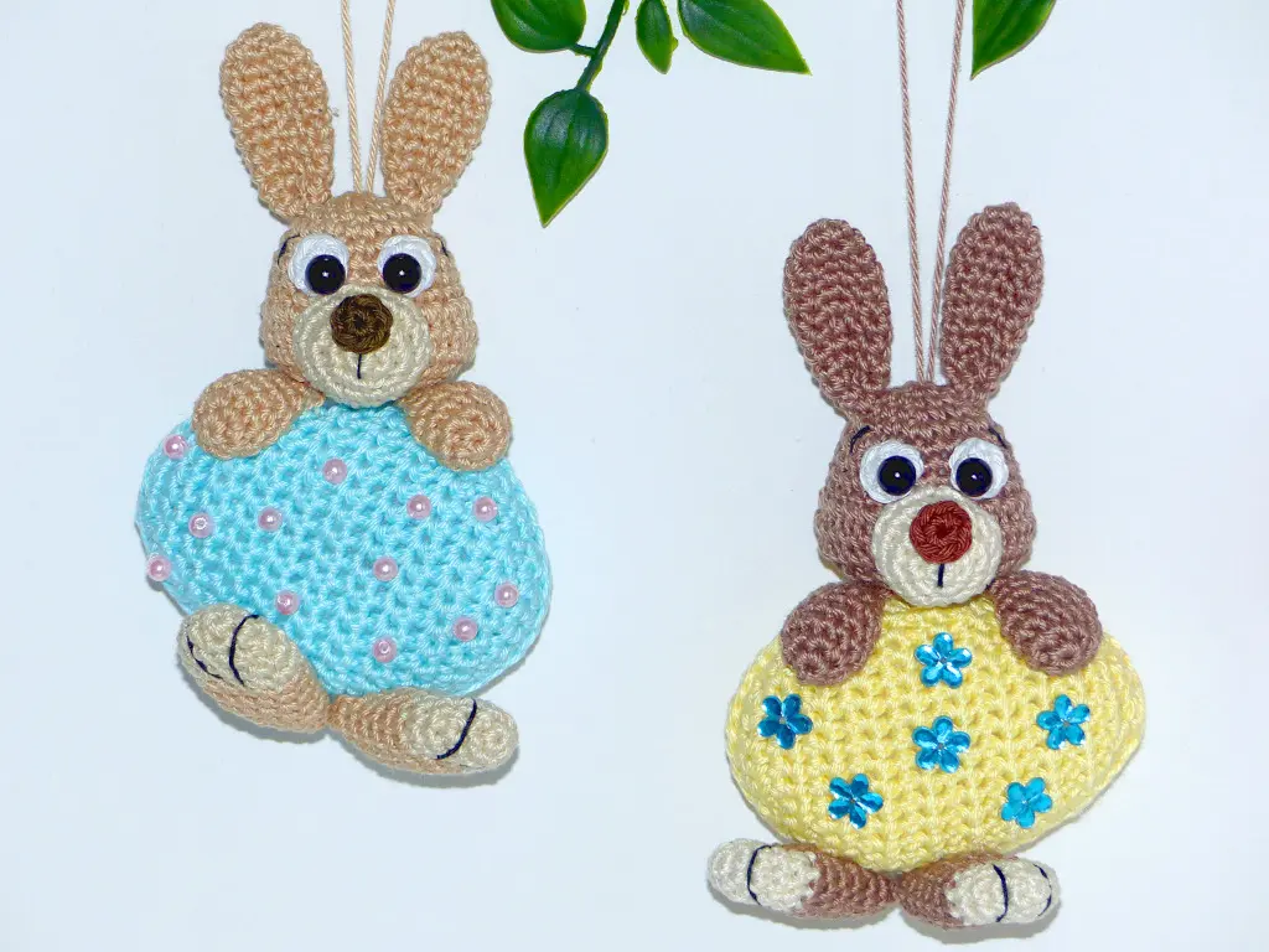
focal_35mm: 131
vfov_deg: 11.3
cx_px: 634
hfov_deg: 15.1
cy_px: 476
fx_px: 4802
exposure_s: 1/60
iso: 100
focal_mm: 23.5
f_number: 2.8
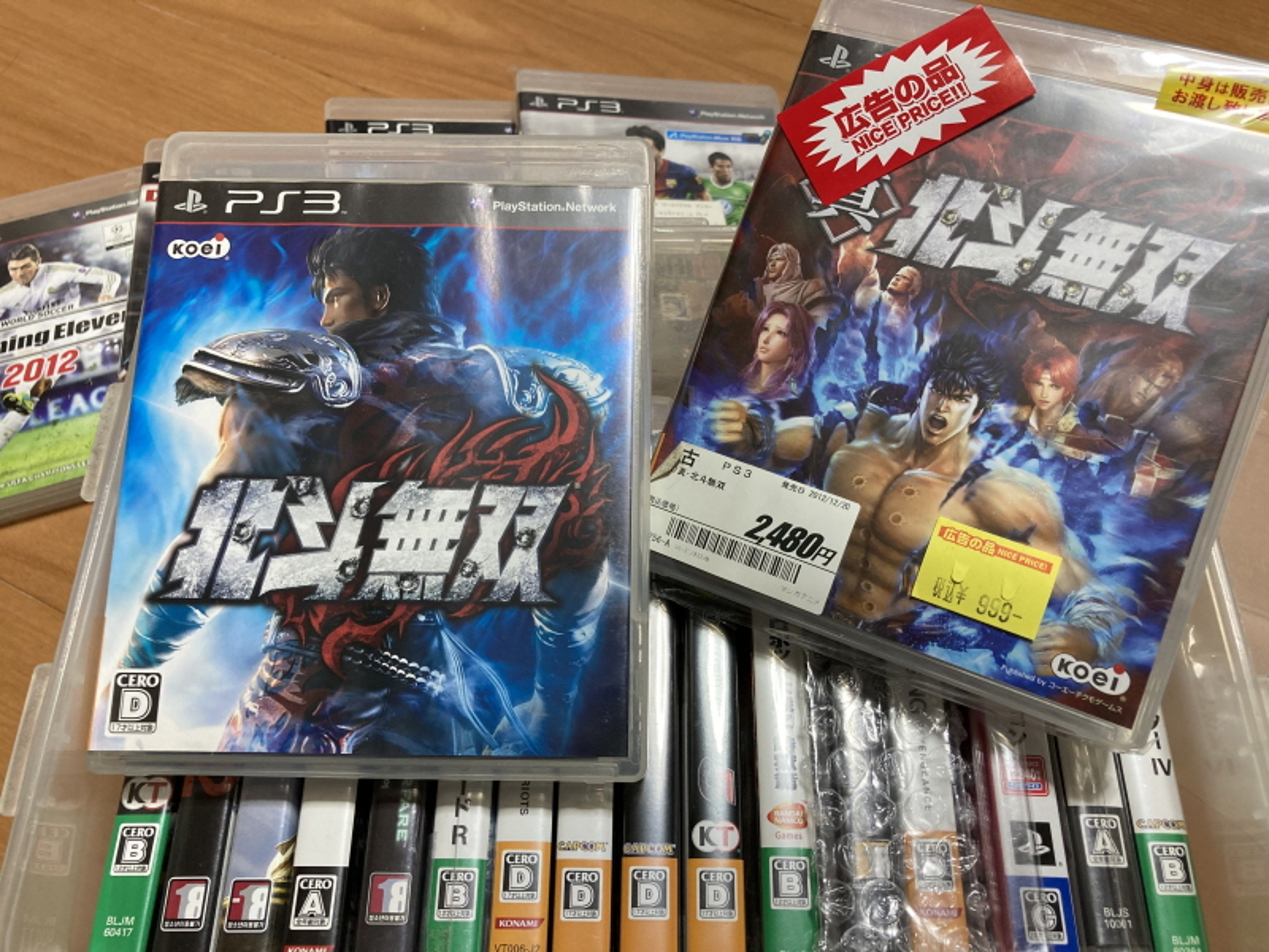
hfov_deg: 63.4
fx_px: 1026
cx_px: 634
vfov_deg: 49.7
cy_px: 476
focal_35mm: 28
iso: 80
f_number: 1.8
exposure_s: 1/78
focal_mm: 3.99
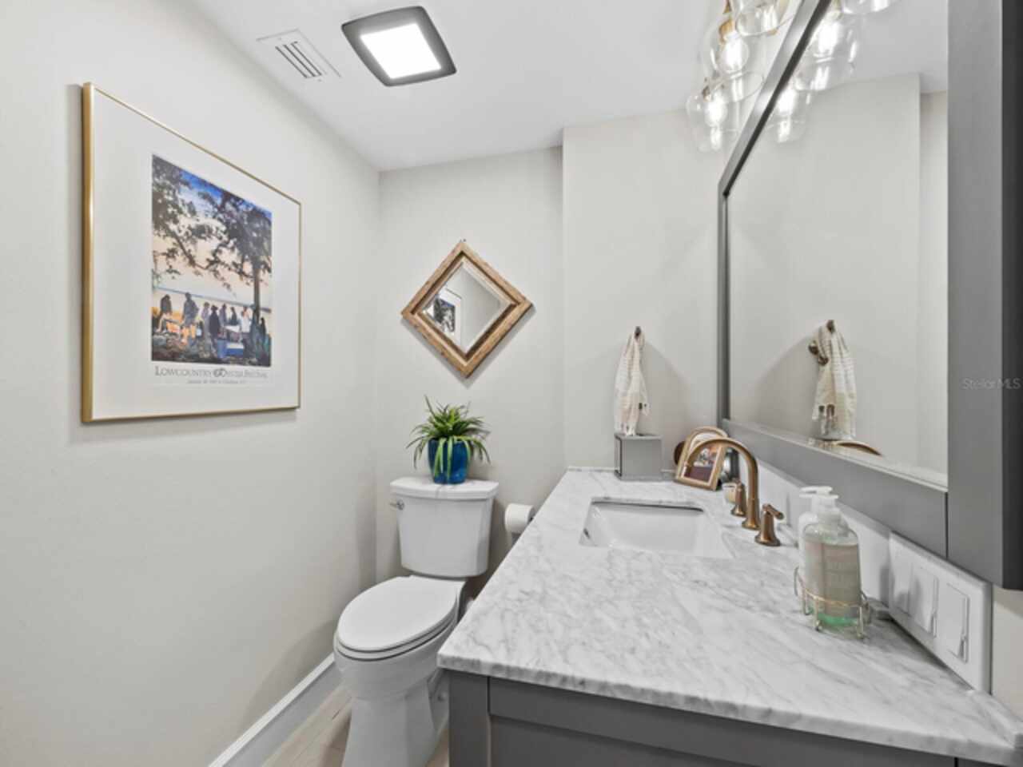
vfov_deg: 85.7
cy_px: 384
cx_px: 512
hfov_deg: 102.1
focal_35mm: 14
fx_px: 414
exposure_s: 1/2
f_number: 11
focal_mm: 7
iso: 400
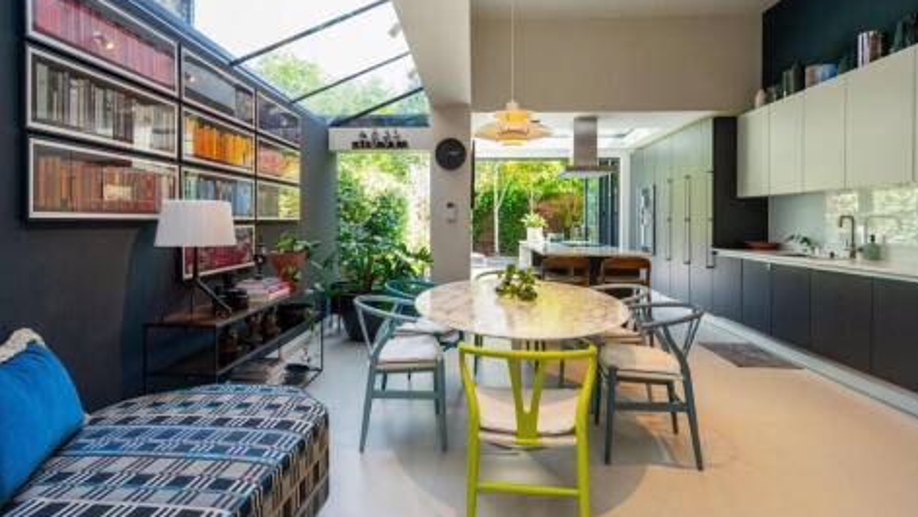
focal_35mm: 19
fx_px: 463
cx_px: 461
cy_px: 224
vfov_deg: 58.2
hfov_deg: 89.5
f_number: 8
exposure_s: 1/30
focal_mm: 18
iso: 400
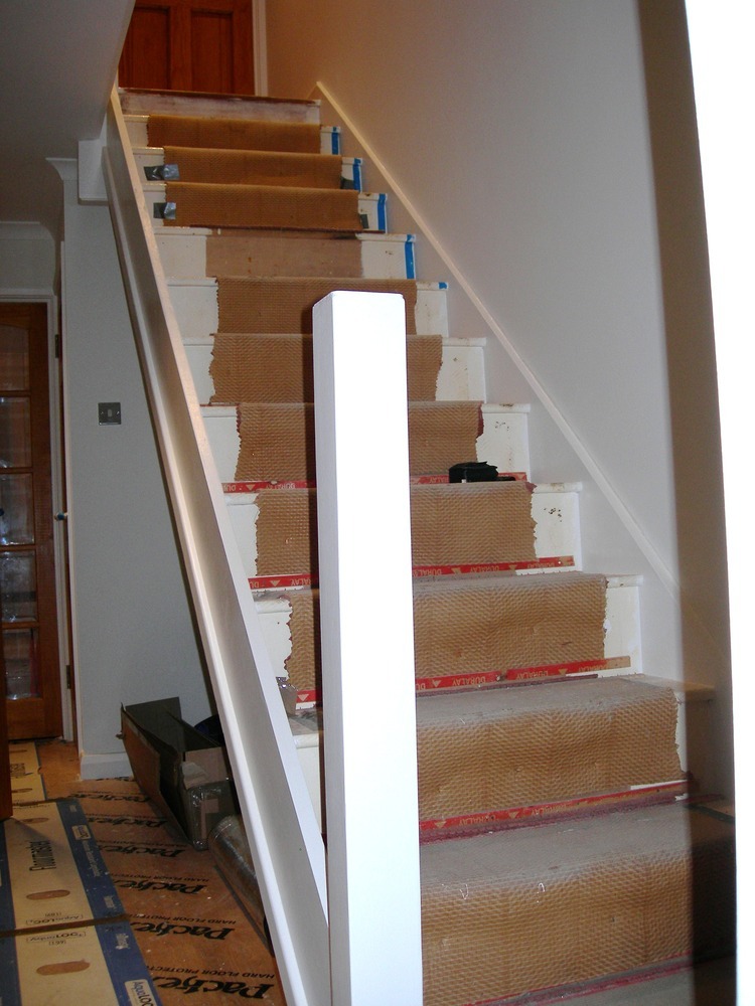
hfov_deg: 37.7
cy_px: 503
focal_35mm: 38
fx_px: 1105
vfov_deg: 49.0
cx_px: 378
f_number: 2.8
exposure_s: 1/60.1
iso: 50
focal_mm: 7.8
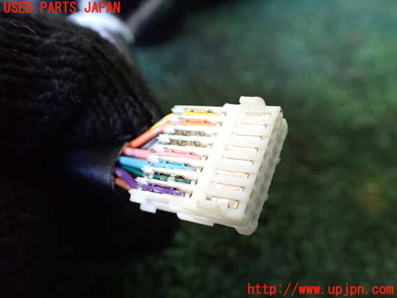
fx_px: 344
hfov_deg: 60.0
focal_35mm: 30
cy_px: 149
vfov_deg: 46.8
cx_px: 198
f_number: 2.3
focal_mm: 5.4
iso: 800
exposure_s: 1/100
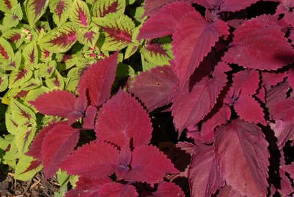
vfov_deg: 13.5
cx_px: -21
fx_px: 818
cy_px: 2
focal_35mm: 100
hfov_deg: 19.6
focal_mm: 28
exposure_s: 1/350
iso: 400
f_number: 10
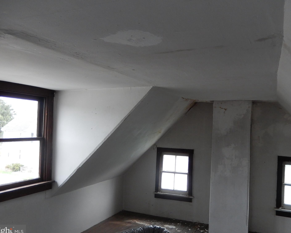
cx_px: 146
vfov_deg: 43.4
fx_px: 293
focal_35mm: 34
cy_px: 118
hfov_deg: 52.8
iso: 400
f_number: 3.8
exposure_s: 1/125
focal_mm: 5.7
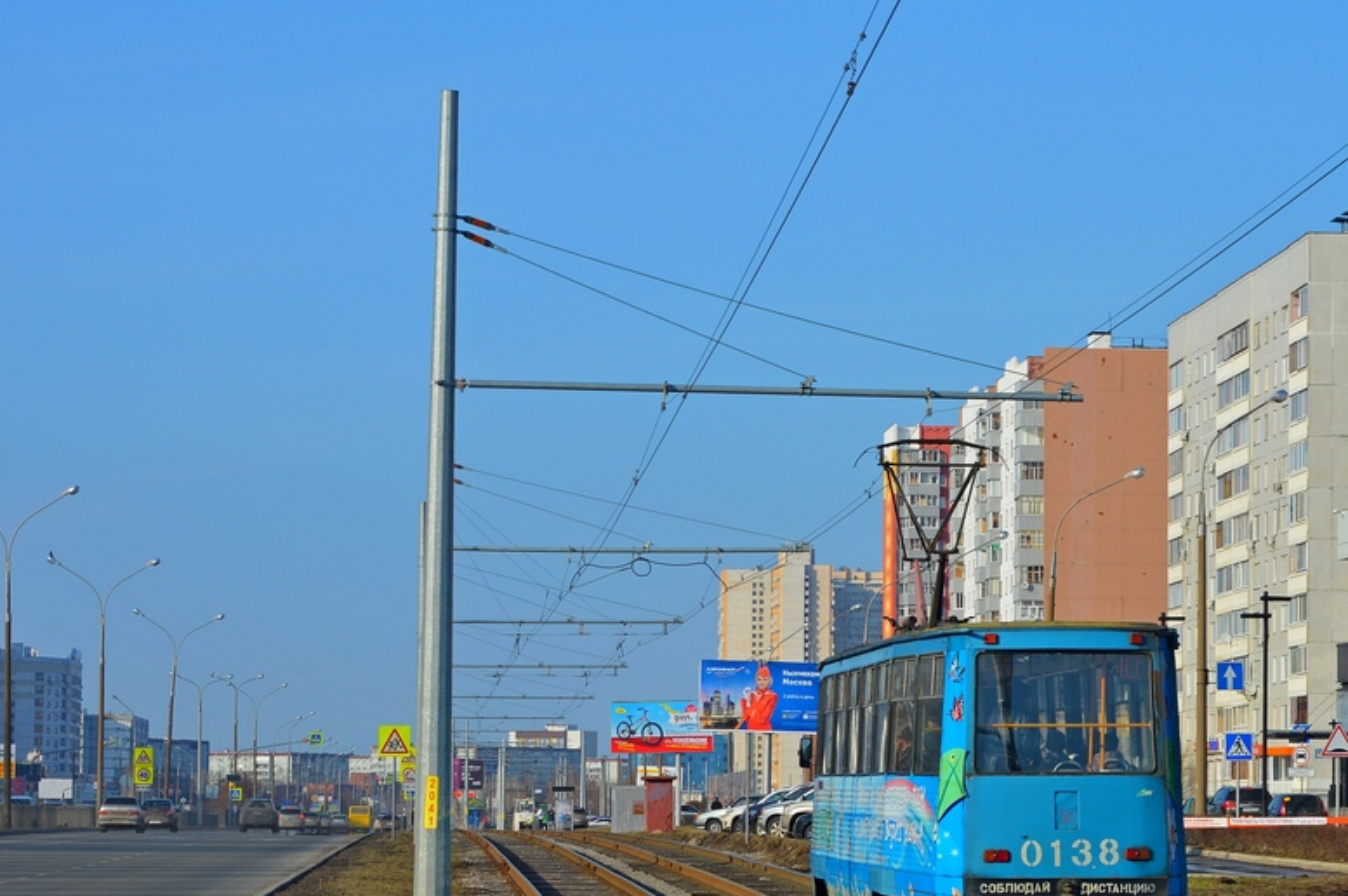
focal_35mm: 116
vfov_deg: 11.8
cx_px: 983
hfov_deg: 17.6
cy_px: 427
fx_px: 4340
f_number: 9
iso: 100
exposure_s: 1/320
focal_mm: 50
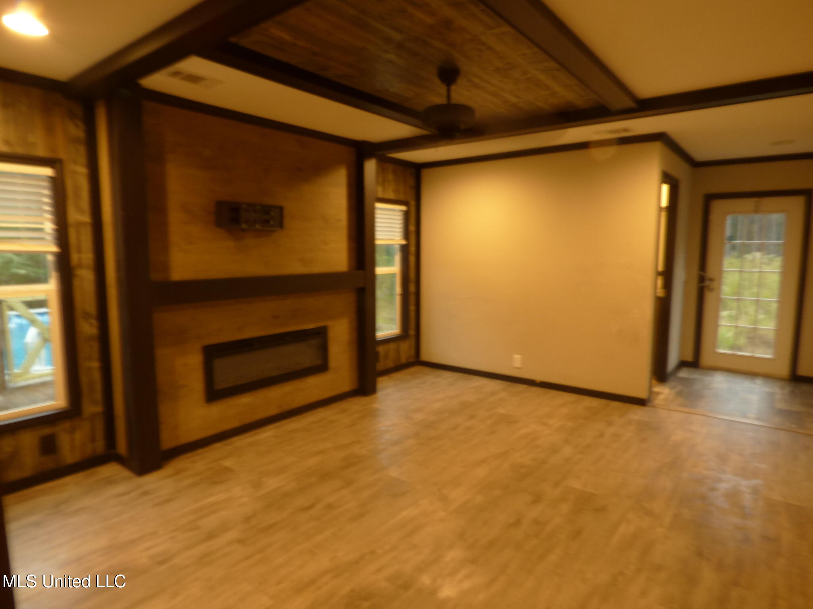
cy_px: 304
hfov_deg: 81.7
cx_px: 406
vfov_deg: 66.0
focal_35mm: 20
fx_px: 470
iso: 100
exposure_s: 1/1.6
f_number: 6.3
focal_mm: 3.58
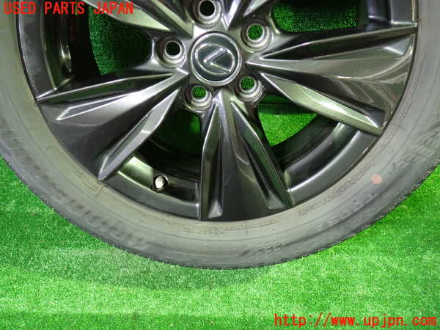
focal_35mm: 30
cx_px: 220
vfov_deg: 46.8
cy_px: 165
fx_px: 381
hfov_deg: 60.0
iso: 800
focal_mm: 5.4
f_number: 2.3
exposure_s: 1/25
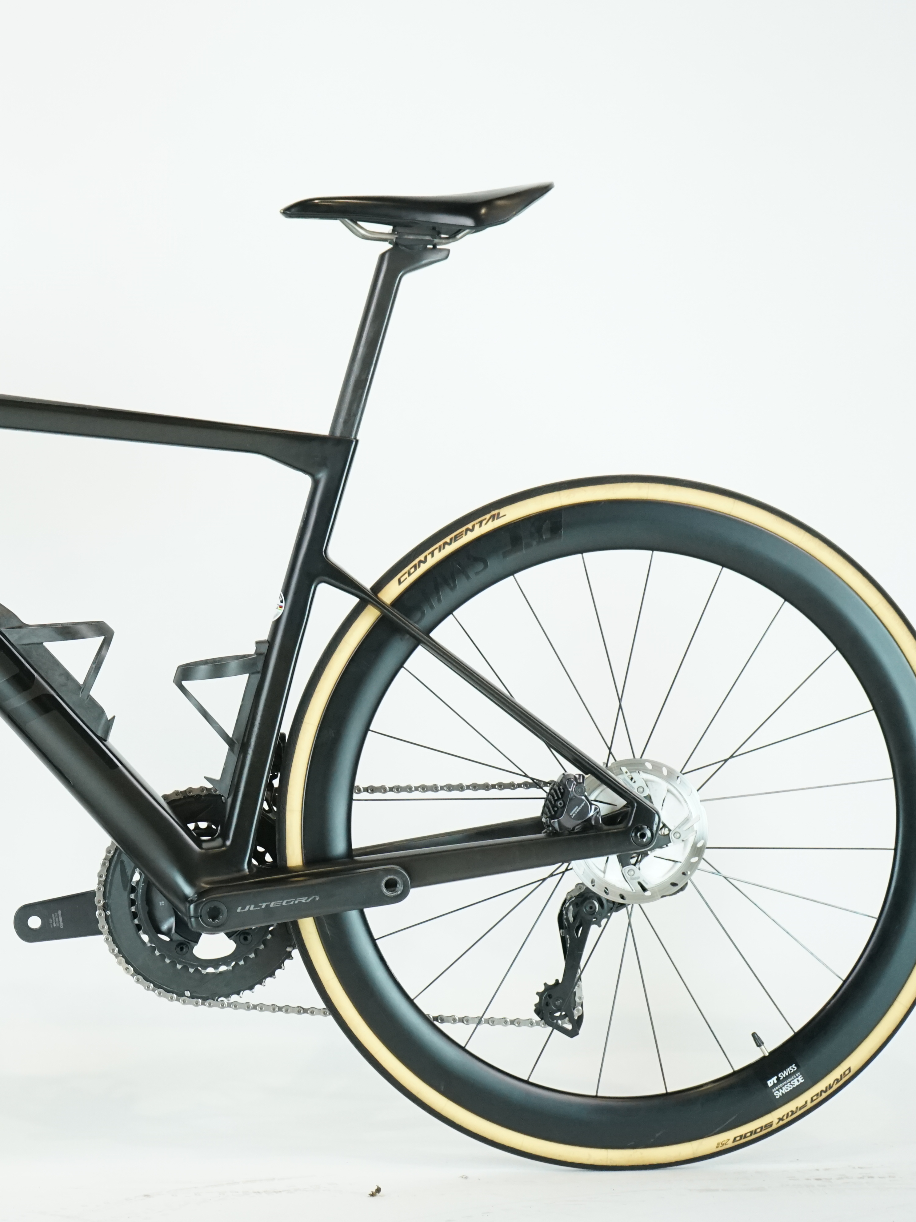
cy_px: 615
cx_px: 104
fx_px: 3282
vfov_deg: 21.1
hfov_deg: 15.7
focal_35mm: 93
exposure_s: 1/200
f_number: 6.3
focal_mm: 64
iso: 2000
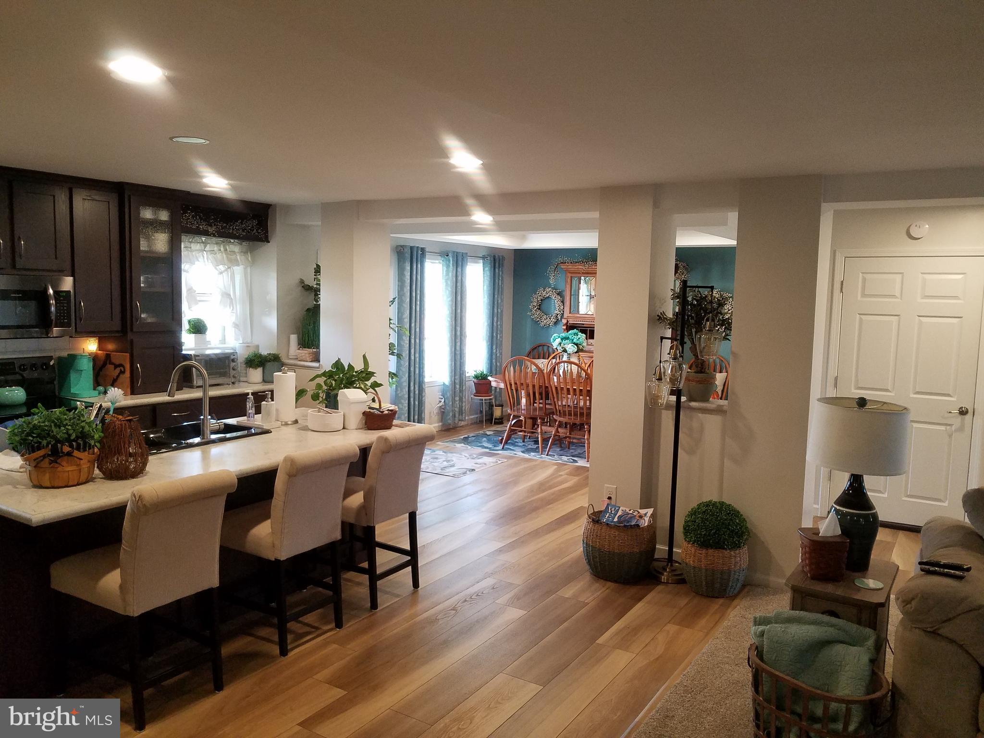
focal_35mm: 26
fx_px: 739
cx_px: 492
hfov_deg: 67.3
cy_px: 369
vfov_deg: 53.1
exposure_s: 1/60
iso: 200
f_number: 1.7
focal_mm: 4.2
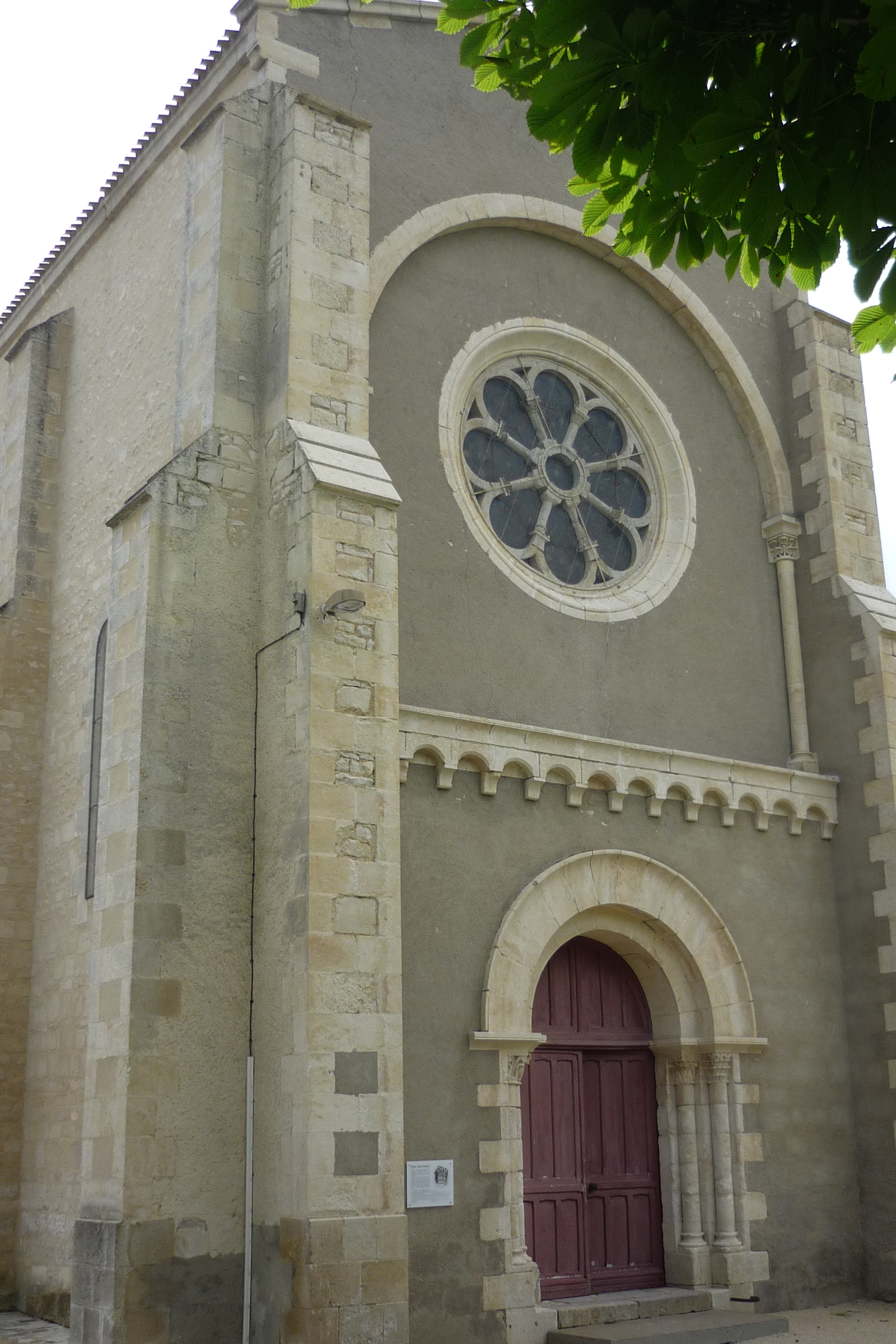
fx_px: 1456
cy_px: 672
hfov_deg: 34.1
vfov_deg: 49.6
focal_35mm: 39
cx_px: 521
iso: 100
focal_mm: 5.5
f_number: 8
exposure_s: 1/160
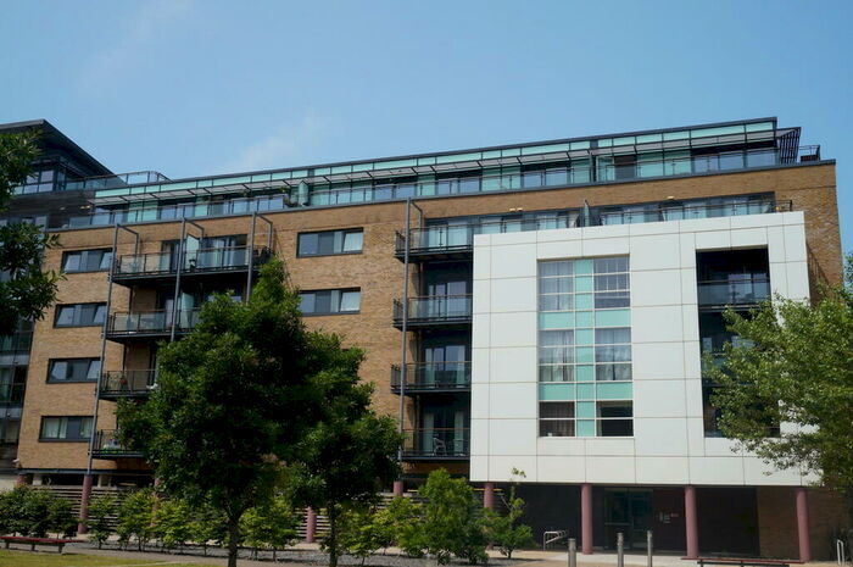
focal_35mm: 38
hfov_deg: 51.3
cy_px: 284
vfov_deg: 35.4
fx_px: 887
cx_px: 426
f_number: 16
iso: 200
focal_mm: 25
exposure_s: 1/160
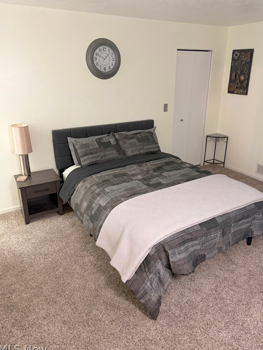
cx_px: 138
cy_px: 168
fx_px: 263
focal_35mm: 26
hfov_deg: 53.0
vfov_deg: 67.3
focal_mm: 6.76
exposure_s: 1/60
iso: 500
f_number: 1.78
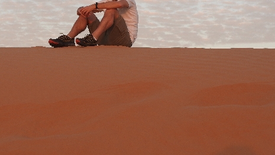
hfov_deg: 20.7
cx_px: 88
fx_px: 751
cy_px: 23
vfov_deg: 11.7
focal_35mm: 103
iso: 100
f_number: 4
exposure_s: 1/160
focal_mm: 9.9
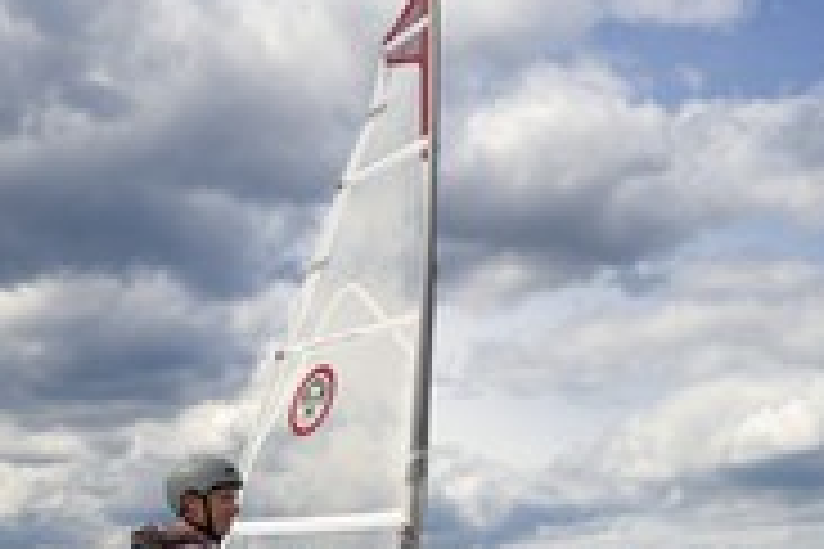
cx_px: 432
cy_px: 526
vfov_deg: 23.7
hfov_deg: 36.2
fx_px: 1259
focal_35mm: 55
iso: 800
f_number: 13
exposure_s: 1/800
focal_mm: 24
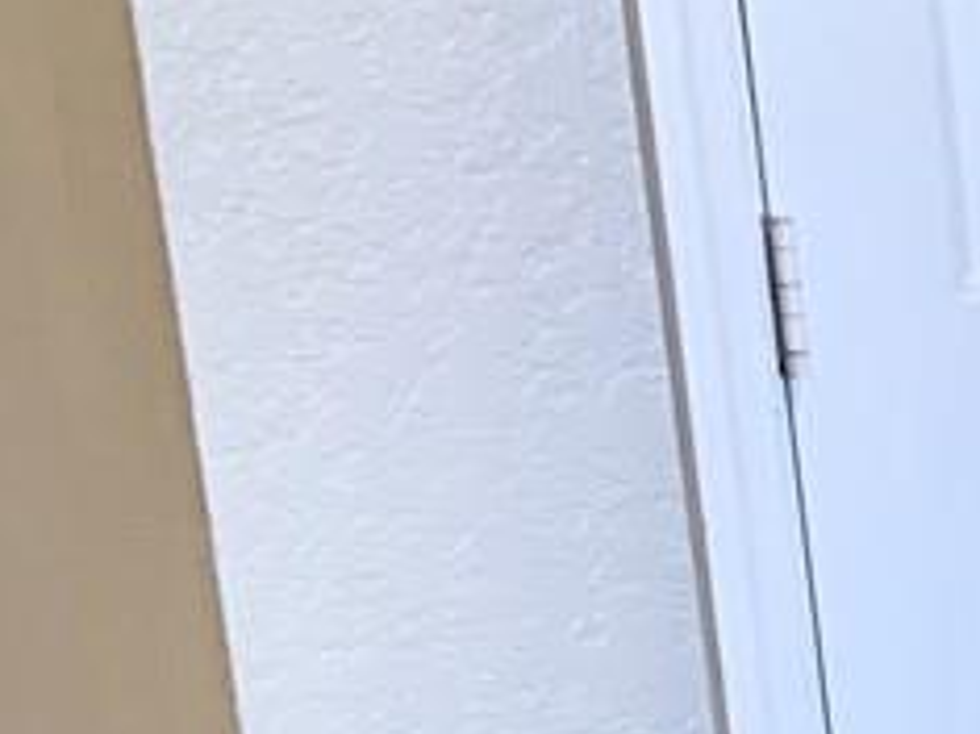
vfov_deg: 8.3
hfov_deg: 8.7
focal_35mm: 177
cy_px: 813
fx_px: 5008
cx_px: 3190
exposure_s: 1/60
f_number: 1.8
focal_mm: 4.25
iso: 64
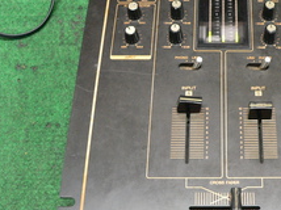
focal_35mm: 64
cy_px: 104
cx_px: 235
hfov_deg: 29.4
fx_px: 519
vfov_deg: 22.9
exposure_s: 1/10
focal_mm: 6
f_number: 2.8
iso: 200
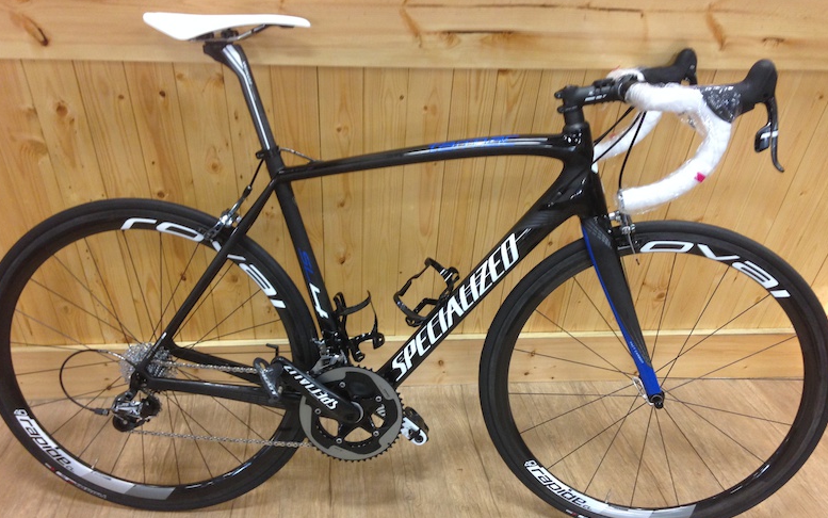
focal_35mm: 36
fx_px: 813
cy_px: 288
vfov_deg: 35.3
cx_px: 415
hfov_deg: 54.0
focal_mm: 4.12
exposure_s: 1/20
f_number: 2.4
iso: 125
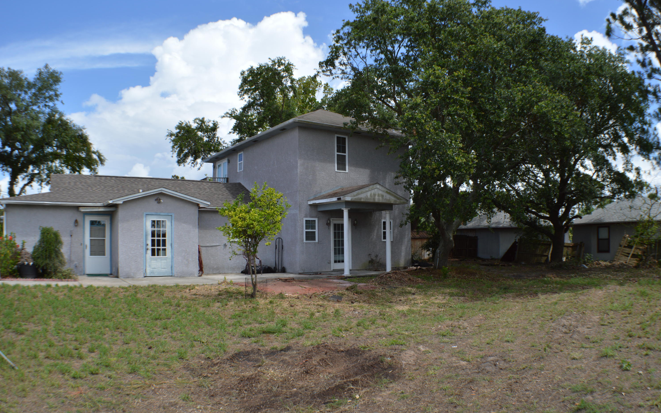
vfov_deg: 34.4
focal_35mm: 37
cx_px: 332
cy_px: 212
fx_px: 667
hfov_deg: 52.7
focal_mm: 24
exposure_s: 1/250
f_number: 8
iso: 100
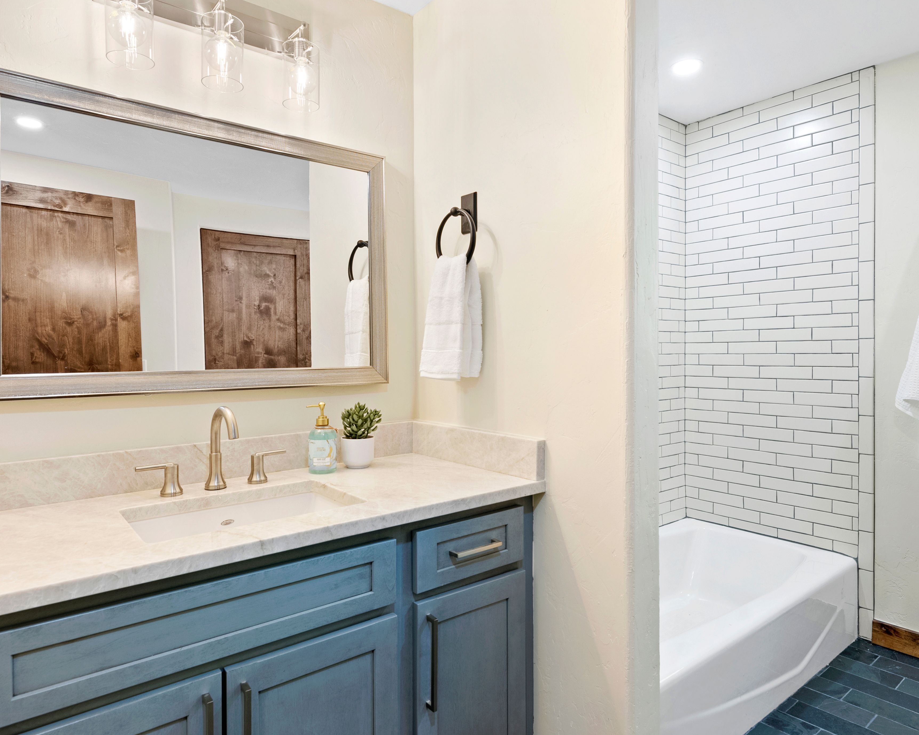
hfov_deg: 75.0
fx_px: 598
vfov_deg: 63.1
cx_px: 455
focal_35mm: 22
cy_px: 359
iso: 400
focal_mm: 19
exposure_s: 1/2.5
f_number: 8
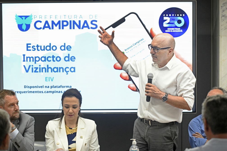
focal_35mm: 130
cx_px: 114
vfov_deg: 10.5
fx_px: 819
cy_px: 76
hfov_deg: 15.8
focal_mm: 130
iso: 2500
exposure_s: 1/400
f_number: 4
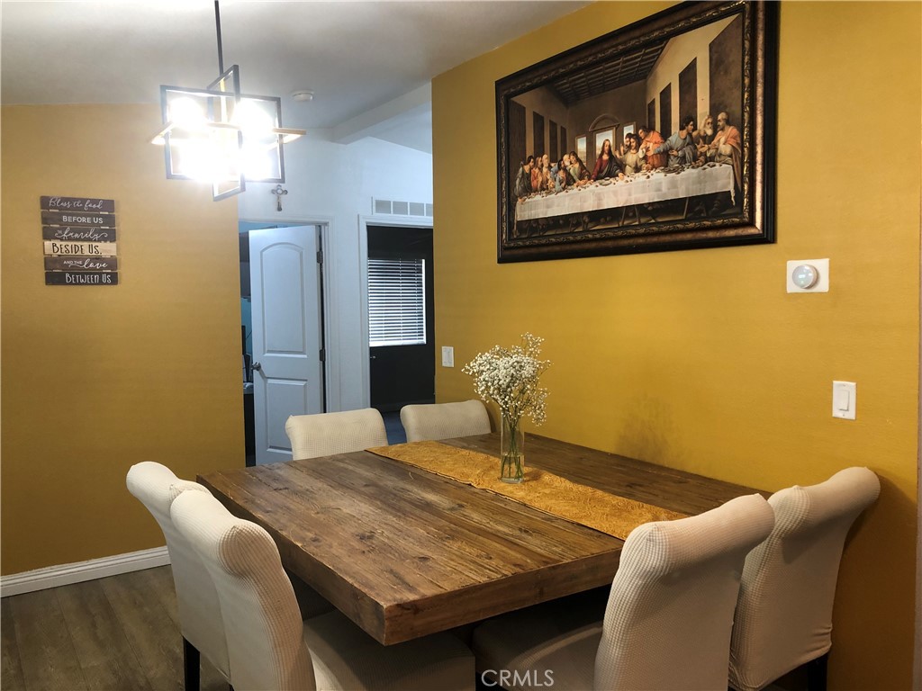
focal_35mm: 28
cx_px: 461
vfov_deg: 49.7
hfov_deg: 63.4
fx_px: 746
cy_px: 346
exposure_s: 1/15
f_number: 1.8
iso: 40
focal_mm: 3.99
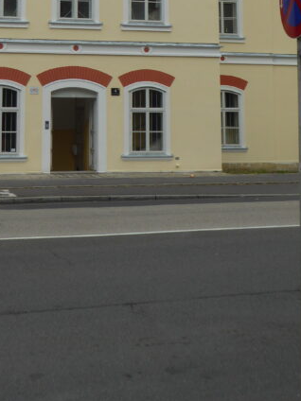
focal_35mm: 68
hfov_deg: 21.4
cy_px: -9
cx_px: 71
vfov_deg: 26.8
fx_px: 788
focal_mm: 5.4
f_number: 3.5
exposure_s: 1/1300
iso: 100
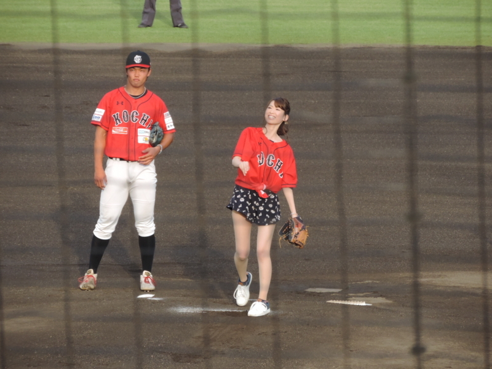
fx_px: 6680
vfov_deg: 3.2
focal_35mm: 470
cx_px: 246
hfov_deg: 4.2
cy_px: 184
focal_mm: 83.8
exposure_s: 1/250
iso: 220
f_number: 4.9
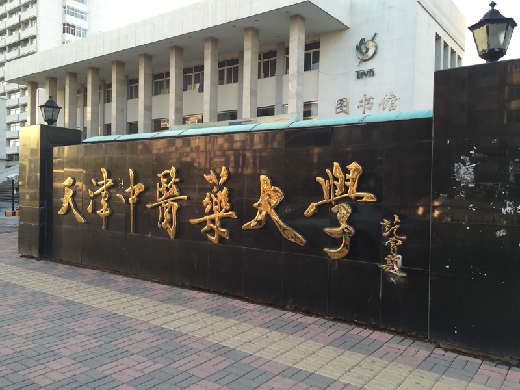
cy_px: 195
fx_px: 436
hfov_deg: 61.7
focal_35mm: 29
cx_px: 260
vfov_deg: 48.2
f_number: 2.2
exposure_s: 1/120
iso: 40
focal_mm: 4.15
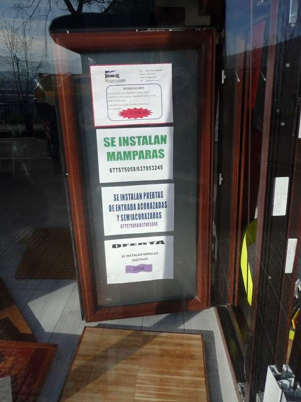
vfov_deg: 58.2
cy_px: 222
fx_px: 359
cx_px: 145
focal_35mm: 31
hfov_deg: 45.4
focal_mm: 4.6
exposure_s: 1/500
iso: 100
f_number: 3.3
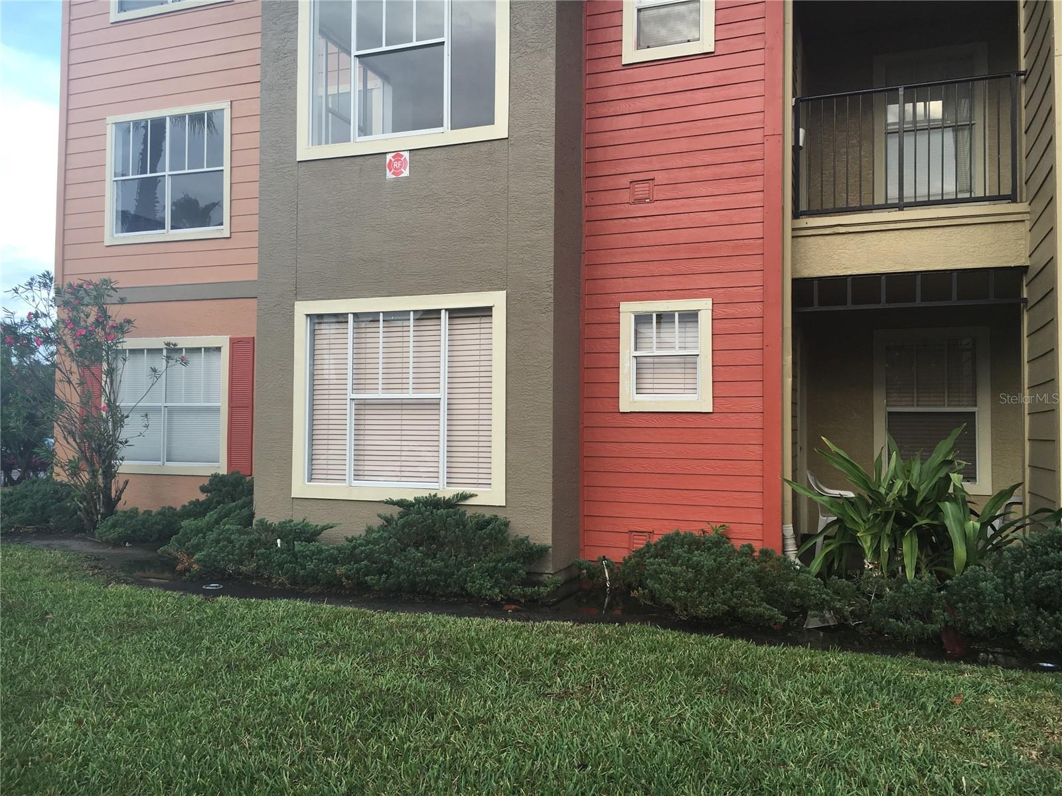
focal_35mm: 29
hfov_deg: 61.7
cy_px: 398
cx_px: 531
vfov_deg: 48.2
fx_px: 890
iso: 25
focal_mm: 4.15
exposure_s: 1/217
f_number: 2.2
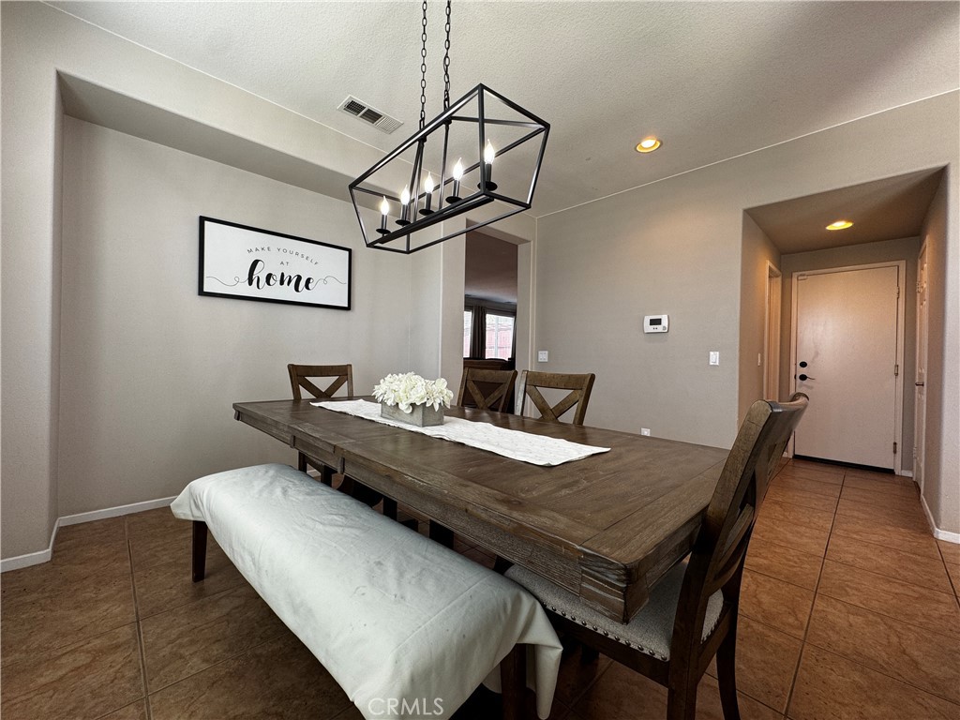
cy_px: 360
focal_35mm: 14
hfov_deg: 102.1
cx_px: 480
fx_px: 388
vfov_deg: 85.7
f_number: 2.2
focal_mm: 2.22
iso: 100
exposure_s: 1/120
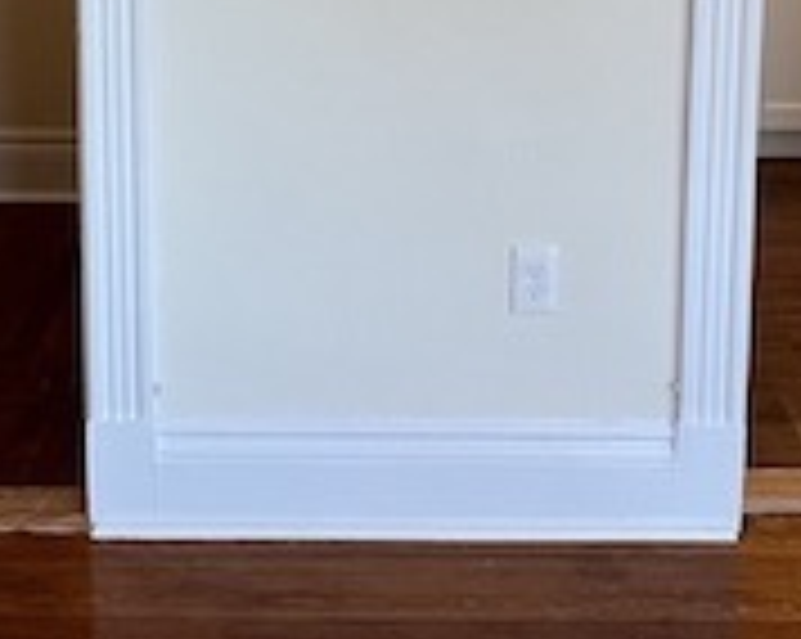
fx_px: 1350
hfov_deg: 33.1
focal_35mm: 57
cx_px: 396
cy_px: -144
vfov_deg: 24.0
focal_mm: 1.57
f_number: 1.8
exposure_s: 1/120
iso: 125
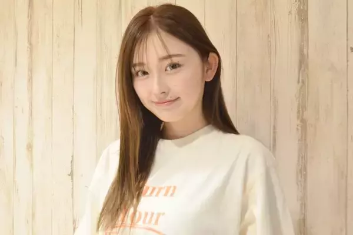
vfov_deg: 36.9
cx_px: 176
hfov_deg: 53.1
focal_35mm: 36
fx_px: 353
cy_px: 118
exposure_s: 1/200
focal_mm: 24
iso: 2000
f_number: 4.5
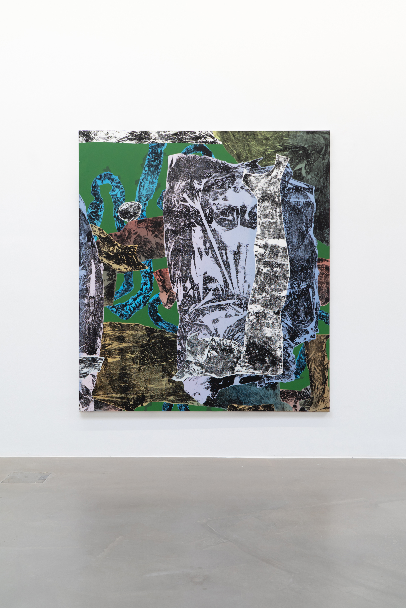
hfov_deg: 34.3
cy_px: 304
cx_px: 203
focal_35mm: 39
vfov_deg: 49.5
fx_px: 659
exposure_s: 1/50
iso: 320
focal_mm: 39
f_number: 5.6
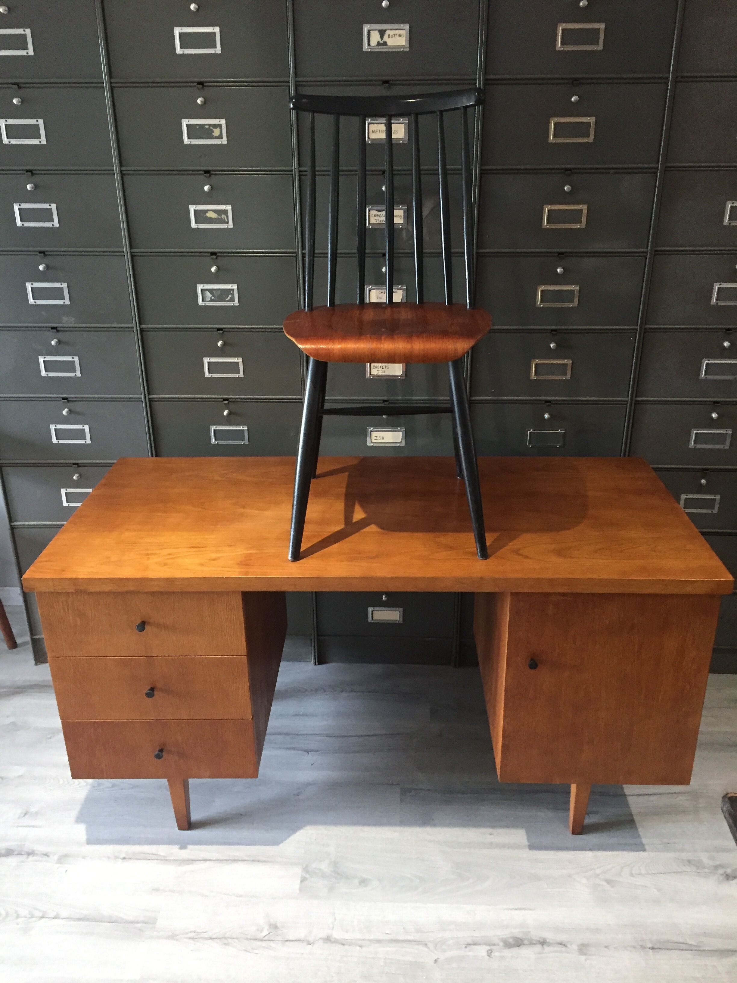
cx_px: 368
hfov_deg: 48.2
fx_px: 823
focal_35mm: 29
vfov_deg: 61.7
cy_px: 492
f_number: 2.2
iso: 250
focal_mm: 4.15
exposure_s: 1/25
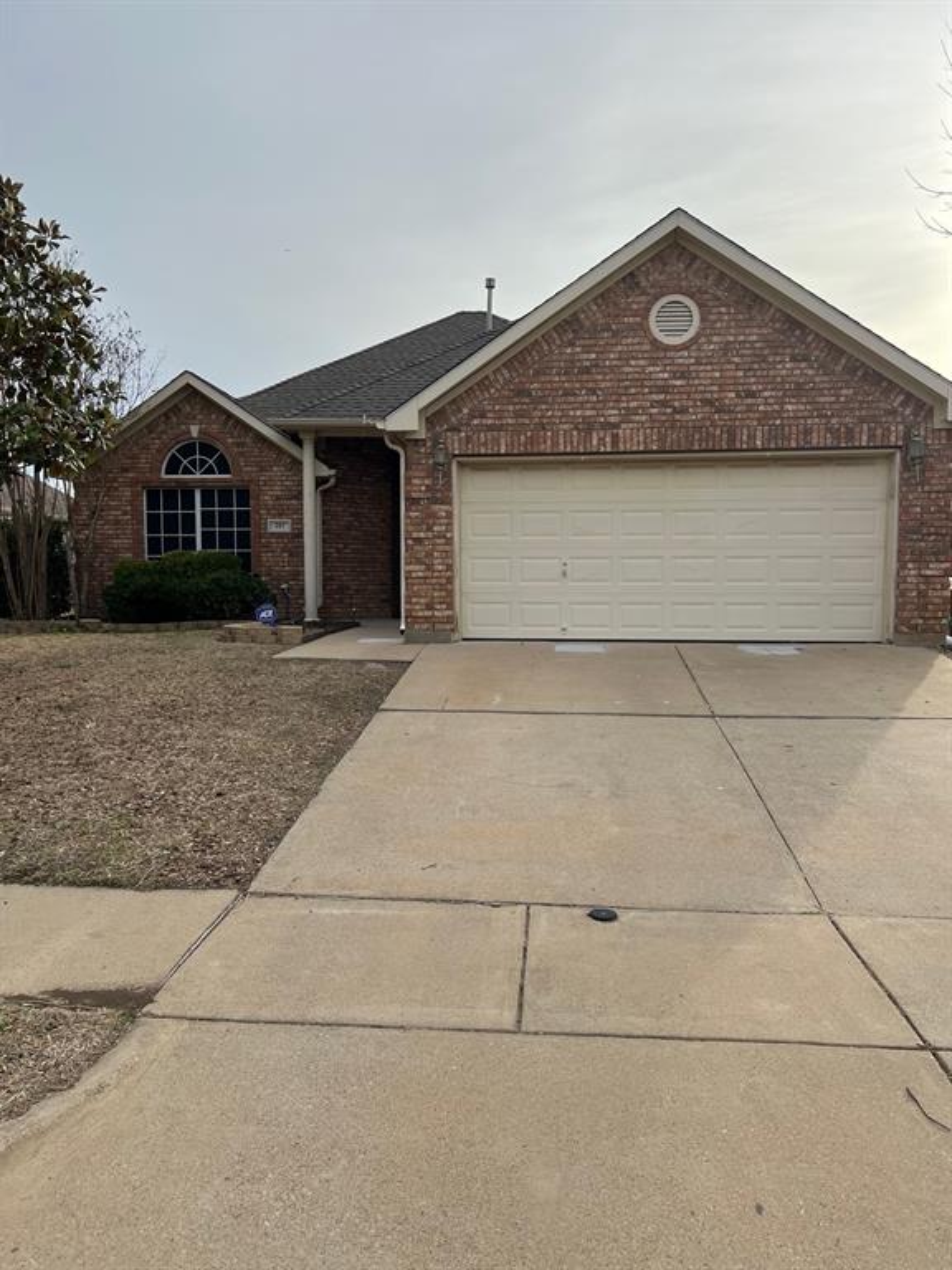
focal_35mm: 26
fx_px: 953
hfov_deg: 53.1
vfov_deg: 67.3
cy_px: 635
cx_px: 476
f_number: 1.5
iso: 50
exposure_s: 1/2915
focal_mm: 5.7
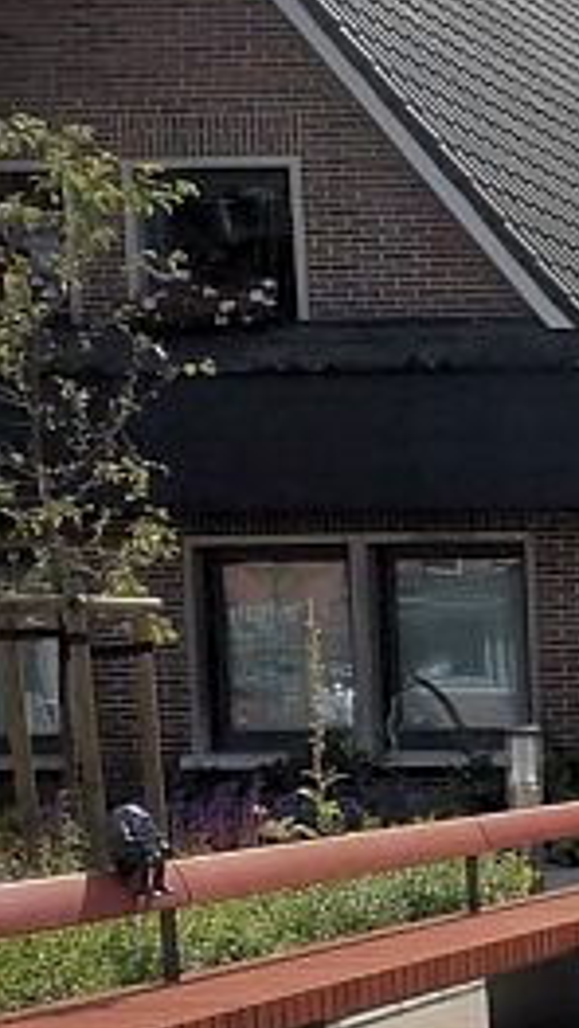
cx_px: 1561
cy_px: 833
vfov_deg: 24.3
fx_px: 2347
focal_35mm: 86
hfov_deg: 10.9
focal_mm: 4.75
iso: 50
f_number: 1.8
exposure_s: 1/5102
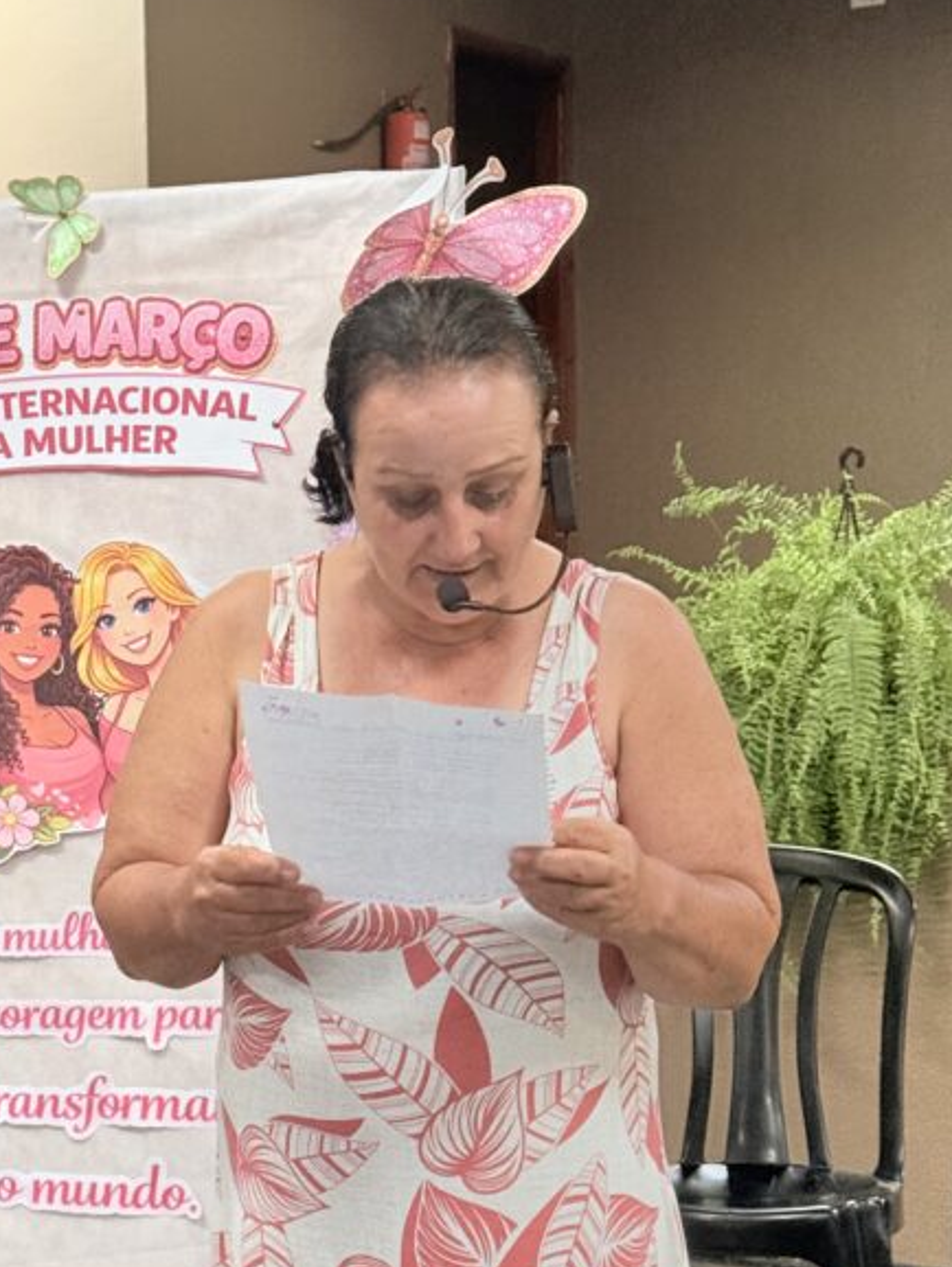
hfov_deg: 17.2
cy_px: 666
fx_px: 3115
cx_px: 184
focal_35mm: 85
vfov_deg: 23.0
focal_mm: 6.76
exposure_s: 1/40
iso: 250
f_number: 1.78
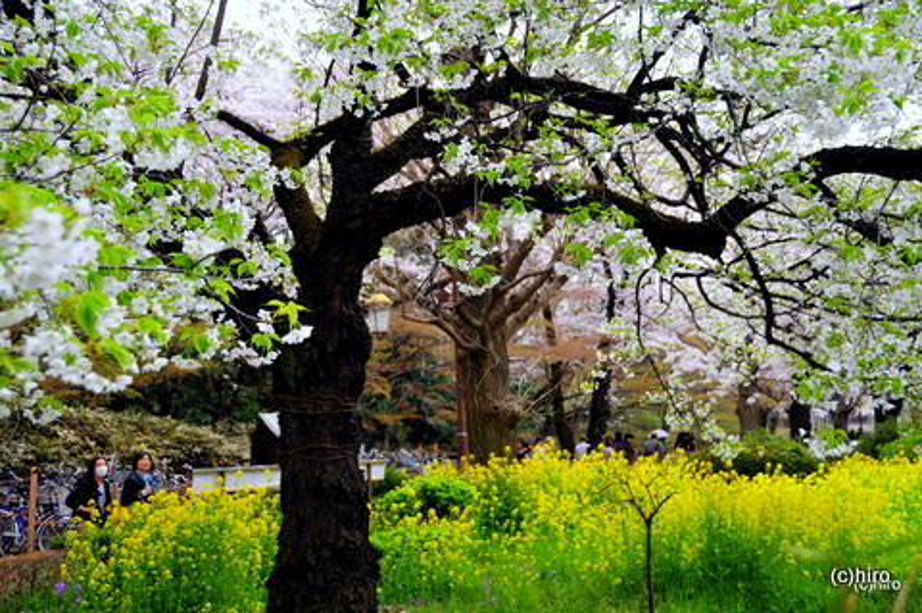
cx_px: 461
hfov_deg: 41.2
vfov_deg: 28.0
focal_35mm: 48
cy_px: 306
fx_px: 1228
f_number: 4.2
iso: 200
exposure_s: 1/500
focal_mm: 32
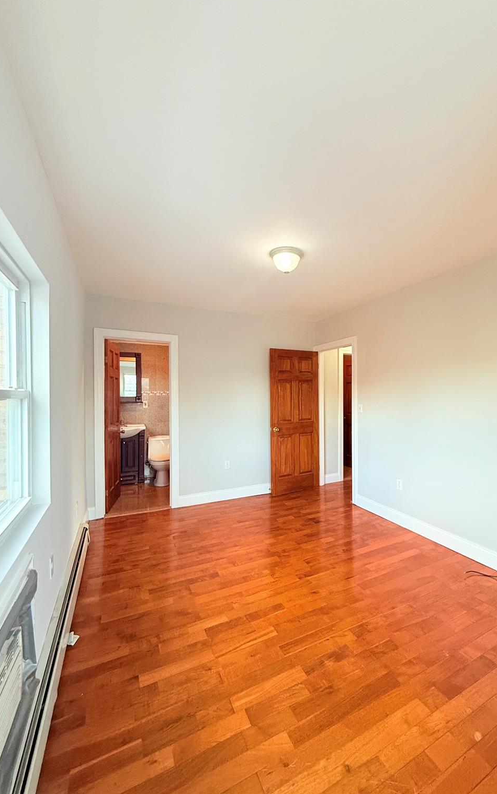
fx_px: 325
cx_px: 287
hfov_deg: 74.3
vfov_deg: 101.5
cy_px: 394
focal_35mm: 15
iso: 320
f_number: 2.2
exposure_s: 1/120
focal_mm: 2.22
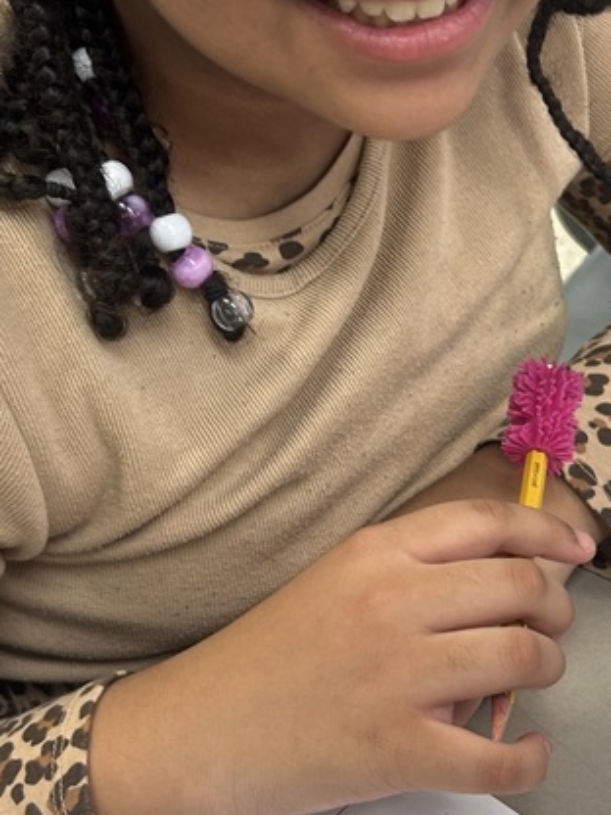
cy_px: 394
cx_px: 421
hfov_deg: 22.8
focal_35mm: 64
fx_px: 1506
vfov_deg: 30.3
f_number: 1.5
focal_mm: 5.7
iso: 100
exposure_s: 1/60
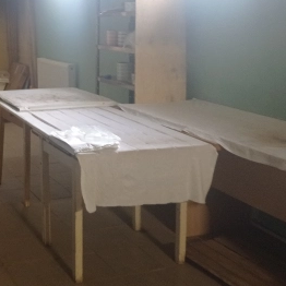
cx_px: -17
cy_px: 57
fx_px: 552
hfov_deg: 27.0
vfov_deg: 28.4
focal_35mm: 59
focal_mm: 4.74
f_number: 1.79
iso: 245
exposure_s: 1/33.3
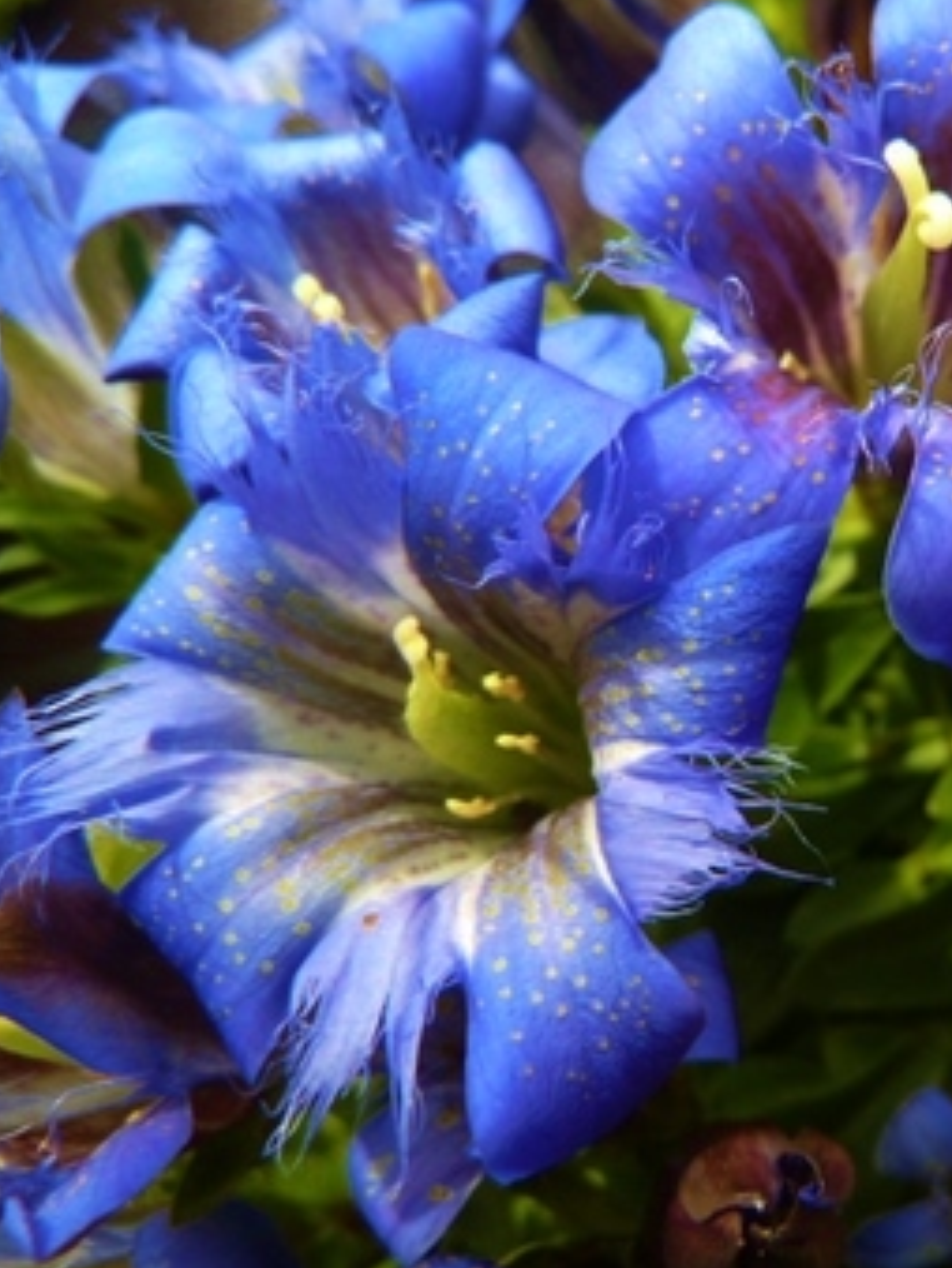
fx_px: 1245
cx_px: 828
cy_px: 632
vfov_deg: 53.9
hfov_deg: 39.3
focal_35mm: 34
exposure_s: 1/80
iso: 80
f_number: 3.3
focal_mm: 4.1
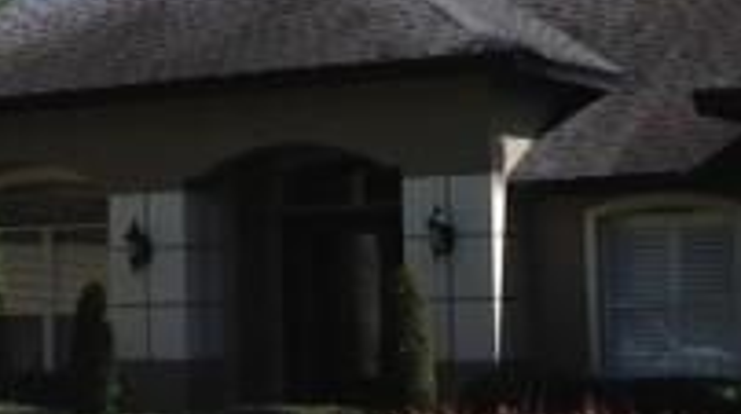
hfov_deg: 17.3
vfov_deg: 10.0
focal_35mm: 121
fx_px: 2374
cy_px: 147
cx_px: -11
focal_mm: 4.28
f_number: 2.4
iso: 50
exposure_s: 1/1672
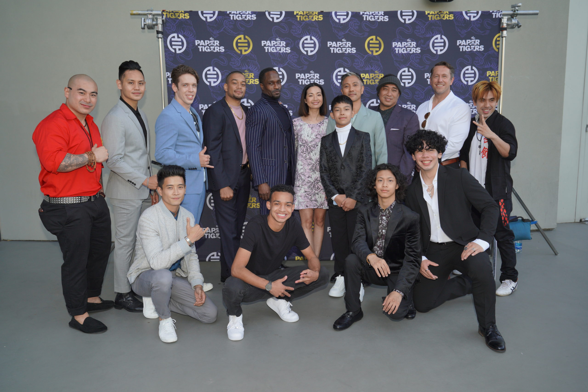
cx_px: 294
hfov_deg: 61.9
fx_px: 490
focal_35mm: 30
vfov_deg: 43.6
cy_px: 196
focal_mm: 30
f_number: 5.6
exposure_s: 1/160
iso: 320
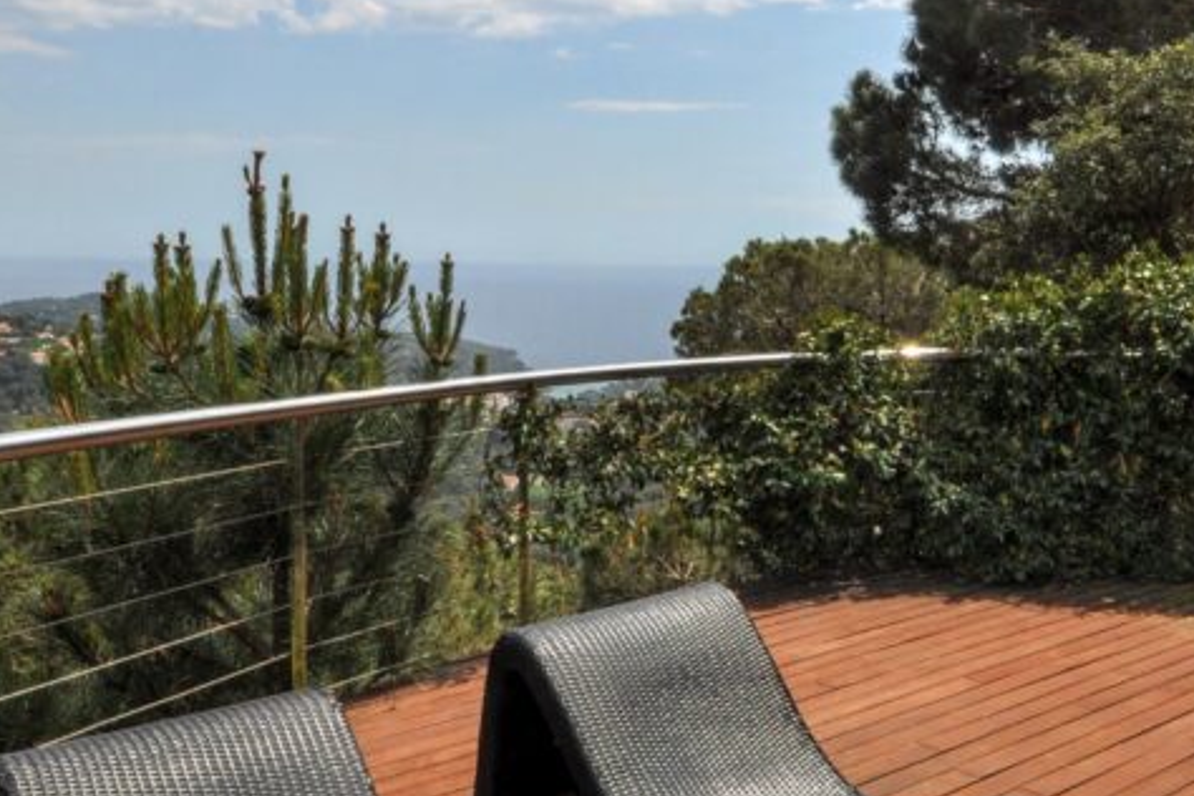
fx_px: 1260
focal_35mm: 38
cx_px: 859
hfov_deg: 49.2
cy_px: 333
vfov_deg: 35.0
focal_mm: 10
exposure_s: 1/200
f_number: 16
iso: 200
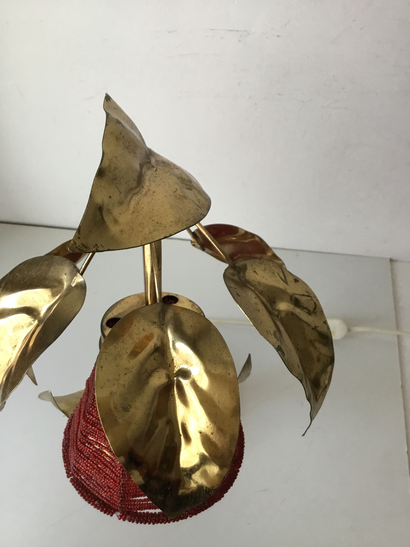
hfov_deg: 45.4
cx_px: 205
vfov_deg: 58.4
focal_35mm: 31
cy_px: 274
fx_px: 490
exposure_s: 1/33
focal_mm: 3.3
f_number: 2.4
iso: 50
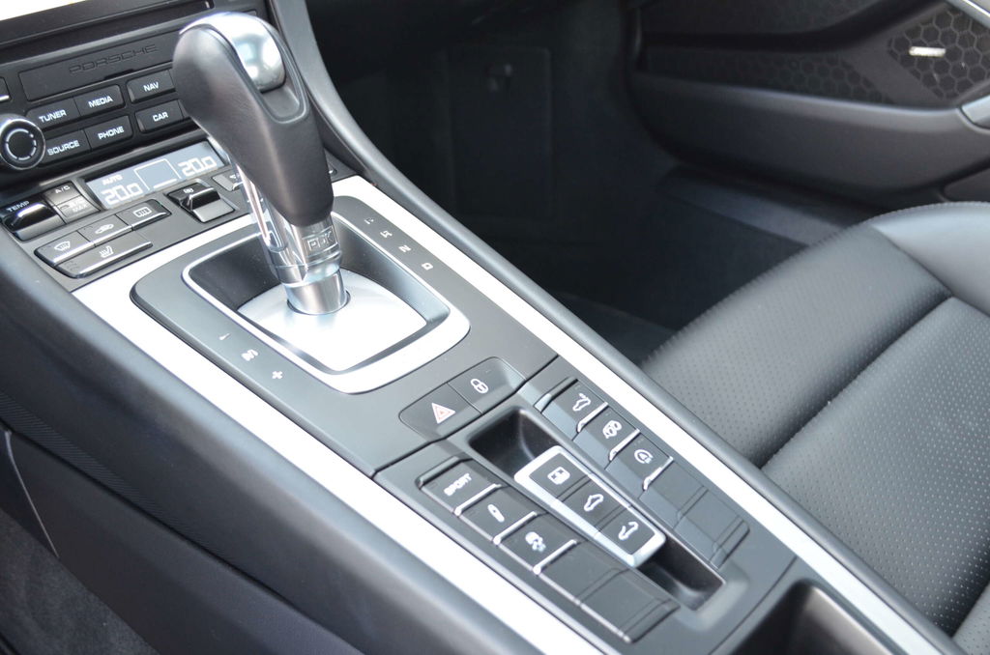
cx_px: 495
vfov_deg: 34.1
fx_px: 1070
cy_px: 328
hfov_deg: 49.6
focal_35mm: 39
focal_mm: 26
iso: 800
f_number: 4.2
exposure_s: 1/40
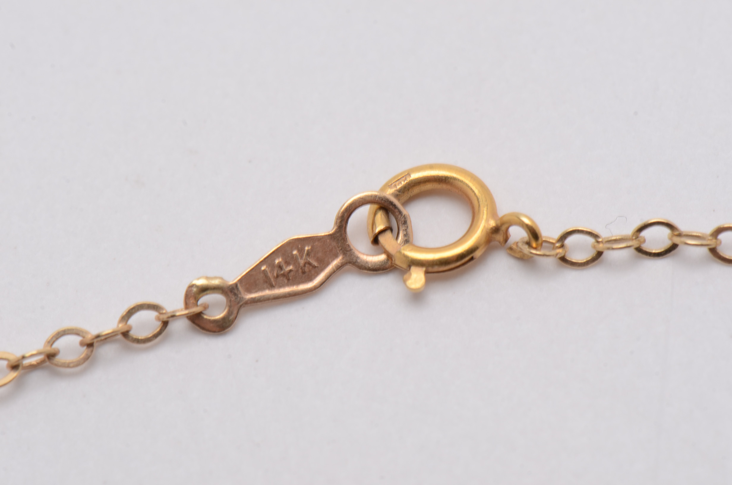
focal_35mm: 128
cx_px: 366
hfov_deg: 16.1
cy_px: 242
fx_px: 2587
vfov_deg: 10.7
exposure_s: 1/125
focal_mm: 85
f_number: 18
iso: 200
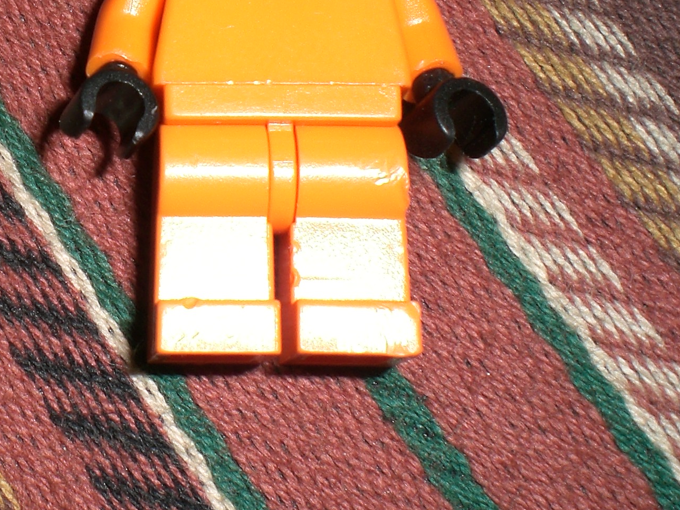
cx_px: -32
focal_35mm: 83
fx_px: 1631
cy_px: 181
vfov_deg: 17.7
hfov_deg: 22.5
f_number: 4.4
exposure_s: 1/60
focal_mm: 6.3
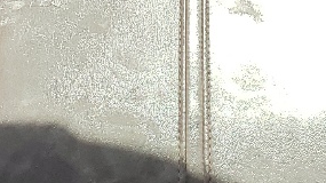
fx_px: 1374
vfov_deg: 7.0
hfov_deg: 13.5
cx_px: 181
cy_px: -313
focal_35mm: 159
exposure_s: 1/1250
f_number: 1.5
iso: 50
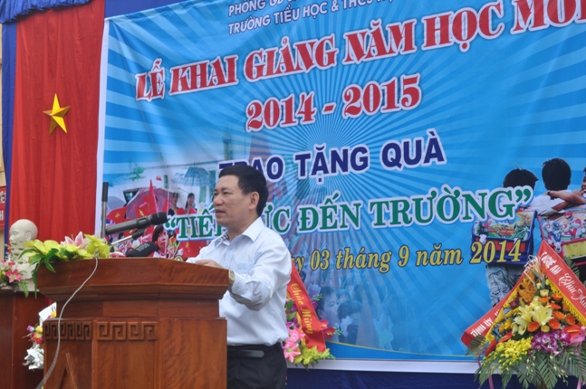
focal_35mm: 72
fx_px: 1171
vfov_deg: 18.9
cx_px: 293
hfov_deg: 28.1
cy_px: 194
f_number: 25
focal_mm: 48
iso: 400
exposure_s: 1/40
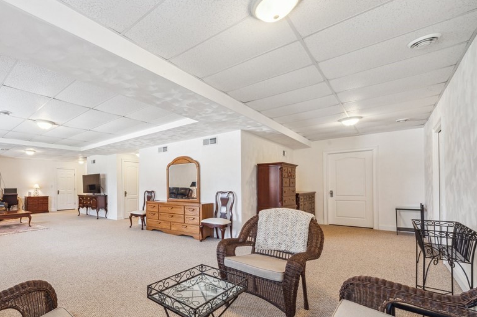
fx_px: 225
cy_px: 187
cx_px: 146
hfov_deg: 88.7
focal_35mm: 17
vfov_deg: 69.7
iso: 200
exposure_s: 1/5
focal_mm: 12
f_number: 11
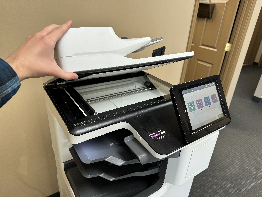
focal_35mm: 24
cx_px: 131
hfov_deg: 71.6
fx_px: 182
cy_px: 98
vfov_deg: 56.8
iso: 160
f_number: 1.78
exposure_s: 1/120
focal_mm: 6.86
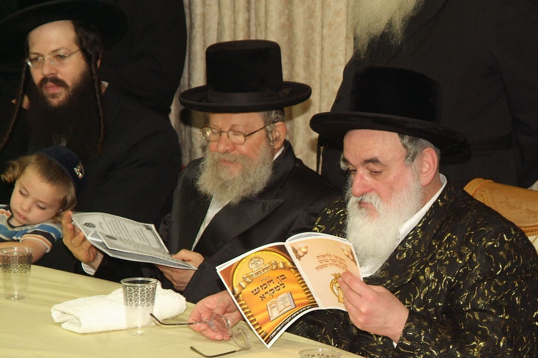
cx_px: 351
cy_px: 223
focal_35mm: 142
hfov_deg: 14.4
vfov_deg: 9.7
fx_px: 2122
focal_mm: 70
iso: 800
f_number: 5.6
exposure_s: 1/60
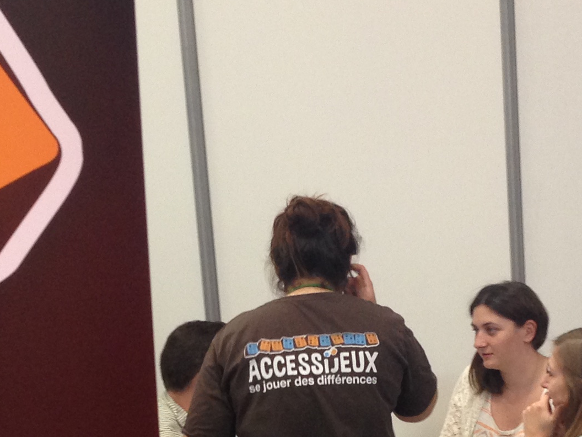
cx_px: 240
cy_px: 489
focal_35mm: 102
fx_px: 1715
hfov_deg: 19.2
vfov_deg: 14.2
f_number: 2.4
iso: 100
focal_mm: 4.12
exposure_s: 1/20
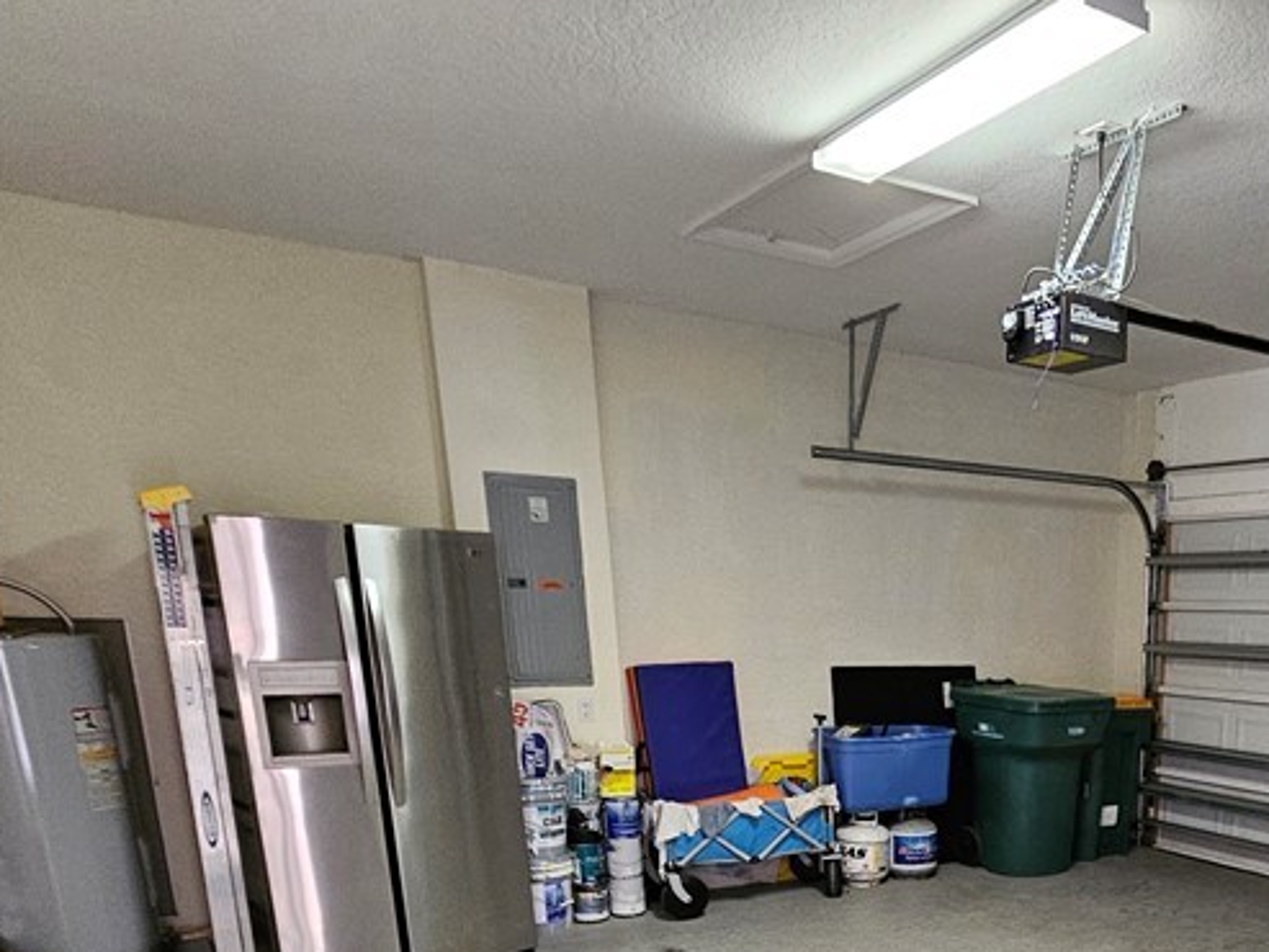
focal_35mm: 27
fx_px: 990
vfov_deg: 45.2
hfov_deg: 59.1
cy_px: 903
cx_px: 1053
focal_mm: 2.2
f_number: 2.2
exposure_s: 1/24
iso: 640
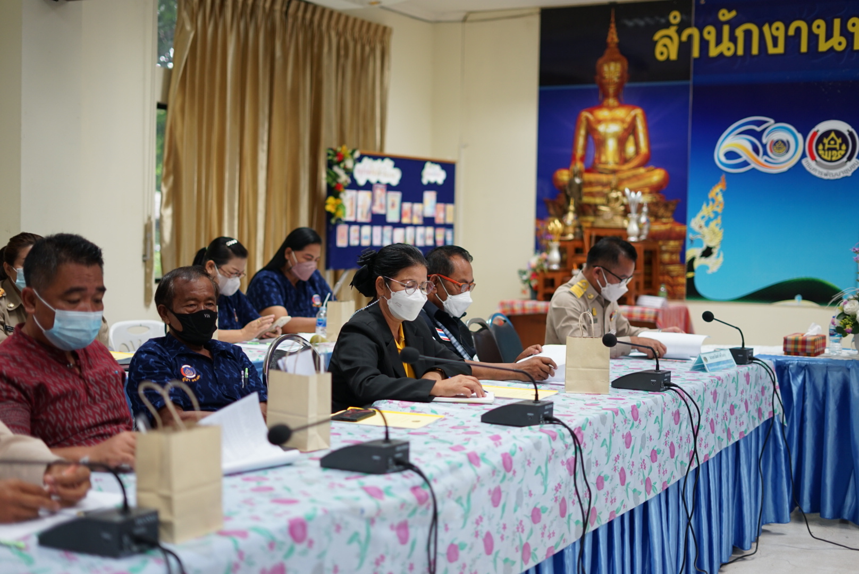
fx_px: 1194
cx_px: 430
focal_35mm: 50
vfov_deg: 27.0
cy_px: 287
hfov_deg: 39.6
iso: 400
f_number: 1.8
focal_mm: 50
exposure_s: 1/125
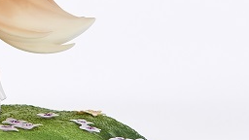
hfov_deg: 6.5
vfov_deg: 3.7
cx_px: -32
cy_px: -116
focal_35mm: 328
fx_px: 2166
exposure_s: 1/100
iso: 250
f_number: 11
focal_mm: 80
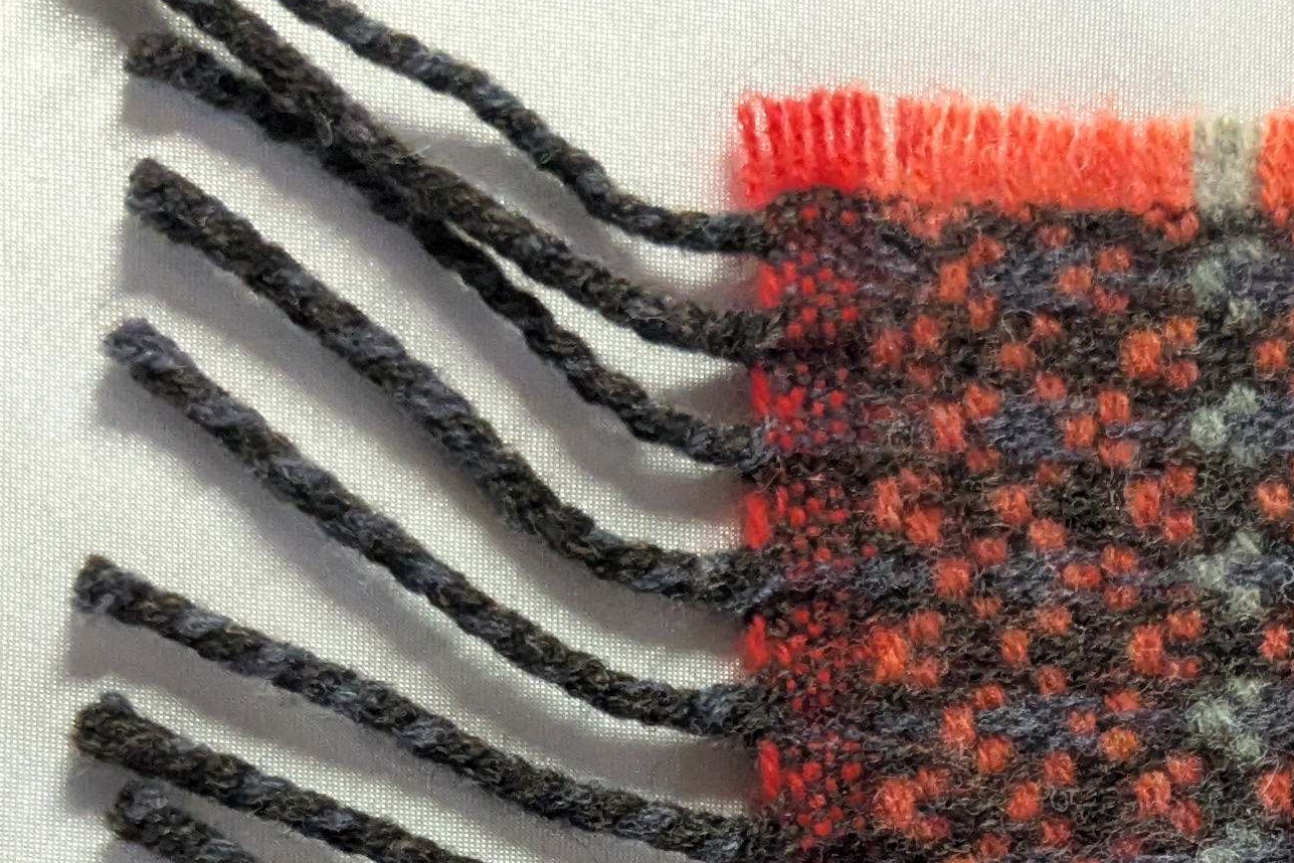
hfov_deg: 22.6
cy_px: 1410
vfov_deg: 14.2
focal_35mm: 88
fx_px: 3163
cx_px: 1140
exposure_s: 1/60
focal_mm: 4.38
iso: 389
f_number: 1.73
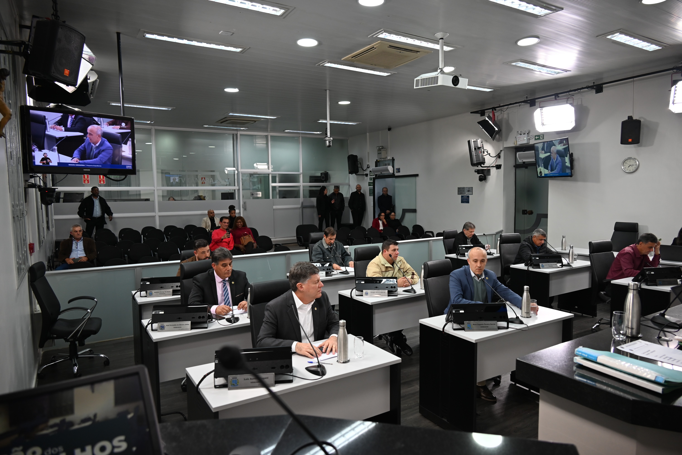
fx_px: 455
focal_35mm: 24
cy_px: 228
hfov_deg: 73.7
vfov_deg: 53.2
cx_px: 341
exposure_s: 1/125
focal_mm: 24
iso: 560
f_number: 4
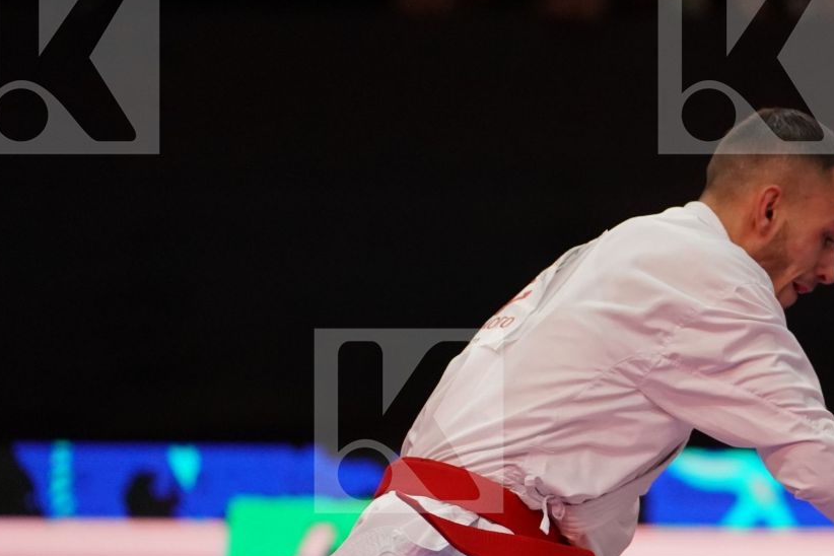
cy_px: 421
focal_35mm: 425
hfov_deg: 4.8
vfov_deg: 3.2
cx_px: 753
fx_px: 9845
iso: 4000
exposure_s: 1/1000
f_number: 2.8
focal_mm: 194
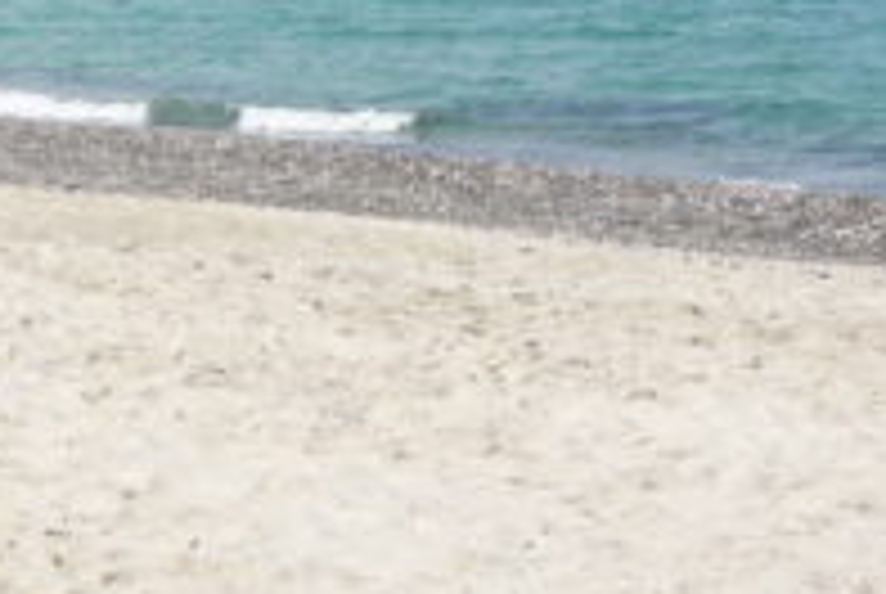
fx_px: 3451
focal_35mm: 140
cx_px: -459
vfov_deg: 9.8
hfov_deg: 13.7
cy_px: 452
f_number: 11
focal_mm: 18
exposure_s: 1/125
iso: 100
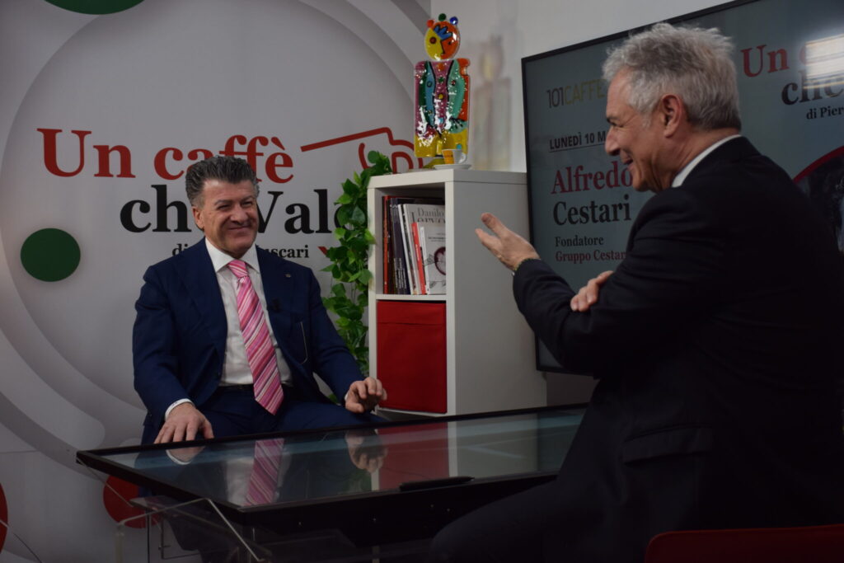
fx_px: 1336
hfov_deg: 35.0
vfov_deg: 23.8
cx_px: 422
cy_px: 282
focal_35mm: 57
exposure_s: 1/250
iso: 400
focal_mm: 38
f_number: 4.2
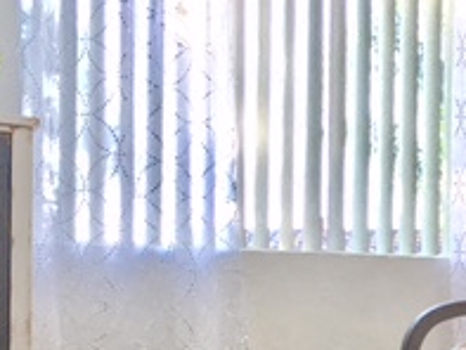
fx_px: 1266
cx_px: 504
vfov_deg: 15.5
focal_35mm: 94
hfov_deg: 20.0
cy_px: 336
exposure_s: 1/60
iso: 25
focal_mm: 4.15
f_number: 2.2
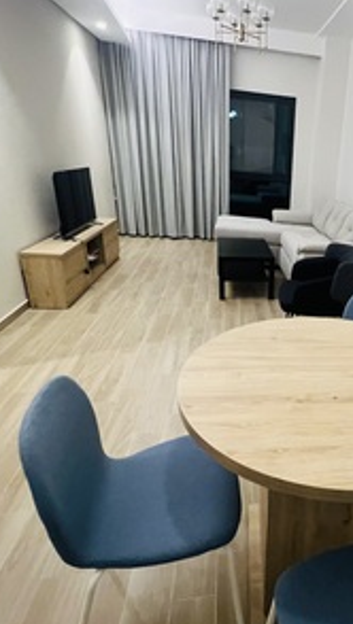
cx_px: 316
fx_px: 365
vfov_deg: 81.1
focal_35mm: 22
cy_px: 324
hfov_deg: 46.7
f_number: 1.8
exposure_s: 1/50
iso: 400
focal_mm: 1.57
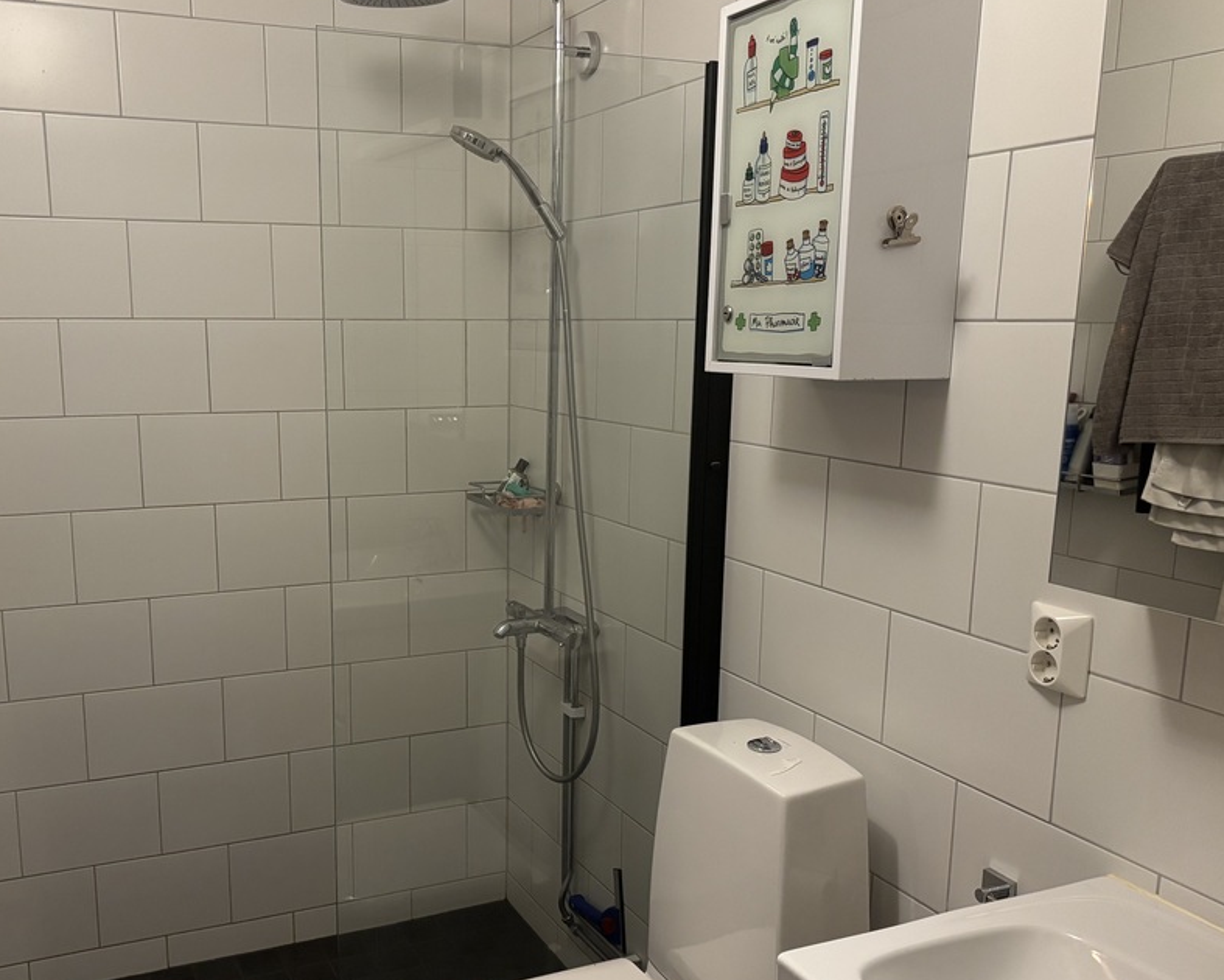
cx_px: 481
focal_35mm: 33
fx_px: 1196
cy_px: 555
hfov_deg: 53.8
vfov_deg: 44.5
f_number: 1.6
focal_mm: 5.96
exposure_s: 1/50
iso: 320
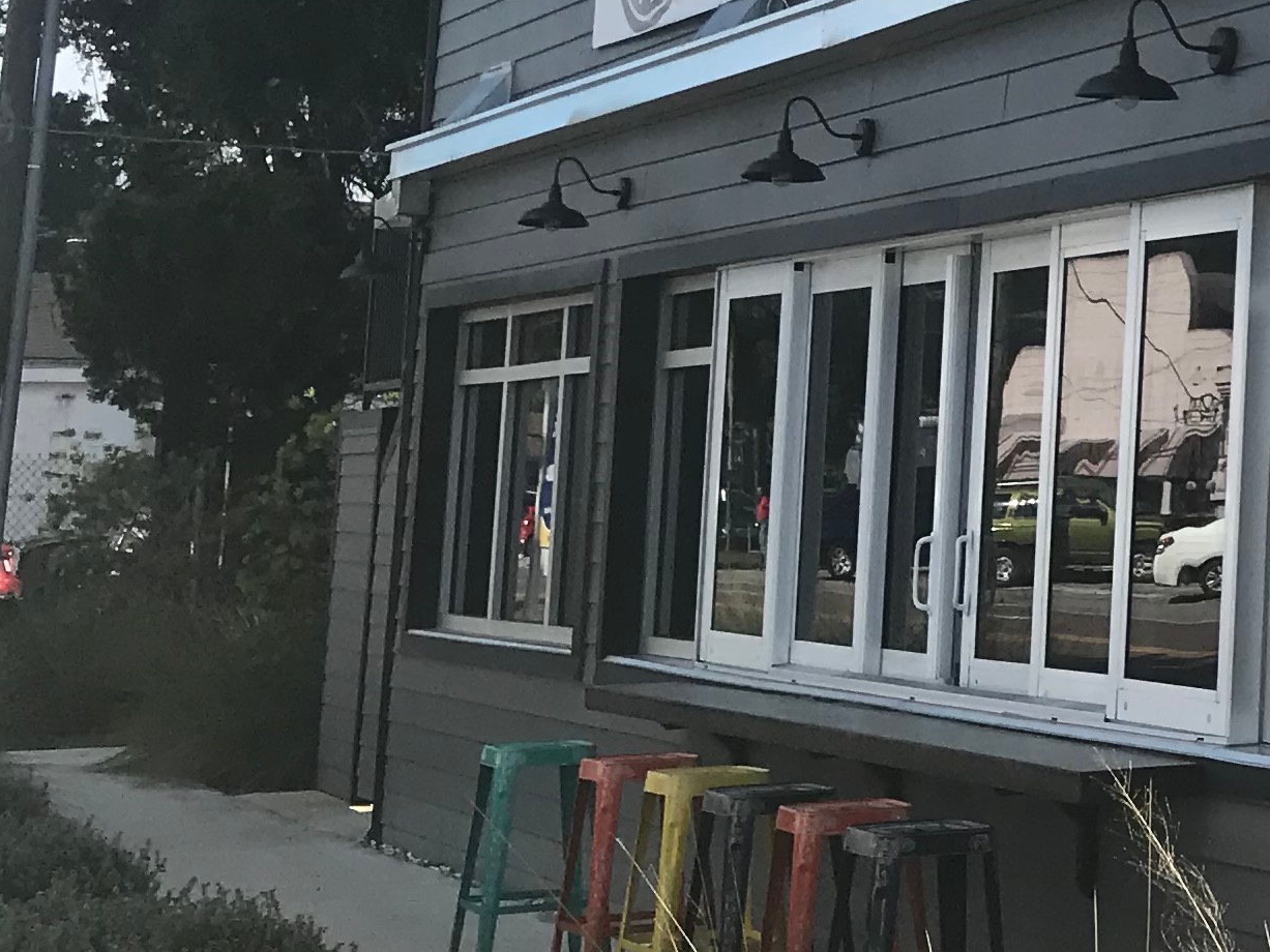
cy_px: 32
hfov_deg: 18.3
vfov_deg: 15.8
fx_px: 3375
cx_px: 2048
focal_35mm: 92
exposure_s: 1/1623
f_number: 1.8
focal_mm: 3.99
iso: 20
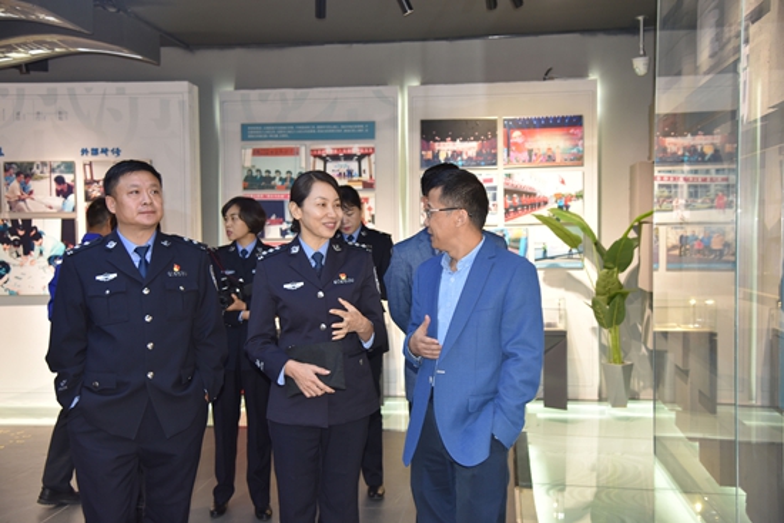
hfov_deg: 50.7
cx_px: 392
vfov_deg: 35.1
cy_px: 262
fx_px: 828
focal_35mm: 38
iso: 800
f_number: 4.5
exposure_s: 1/80
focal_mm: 38
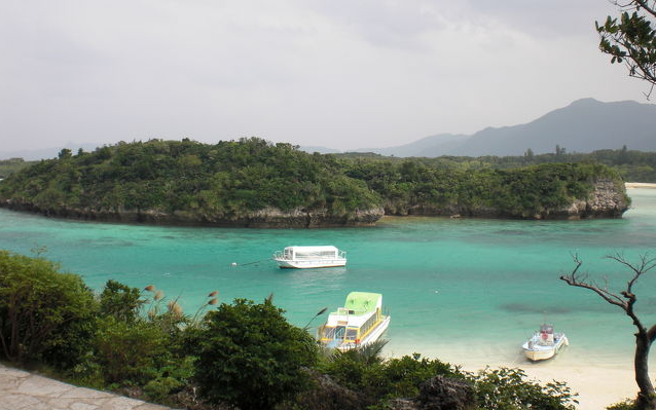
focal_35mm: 41
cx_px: 331
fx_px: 733
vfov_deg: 31.2
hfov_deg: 48.2
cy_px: 184
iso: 64
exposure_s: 1/200
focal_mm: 6.3
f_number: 5.6
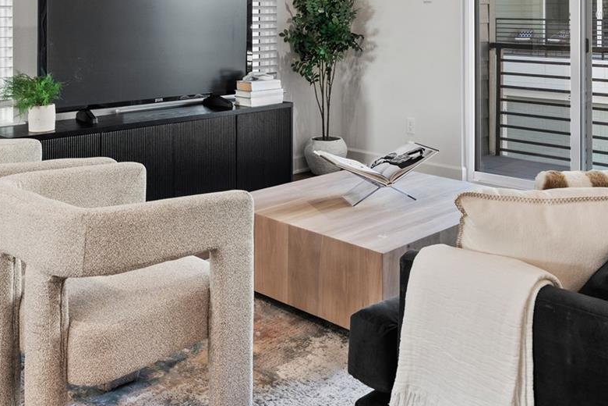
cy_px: 21
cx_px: 427
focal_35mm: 42
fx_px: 709
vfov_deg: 30.1
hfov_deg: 45.4
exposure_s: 1/4
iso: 200
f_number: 9
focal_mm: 16
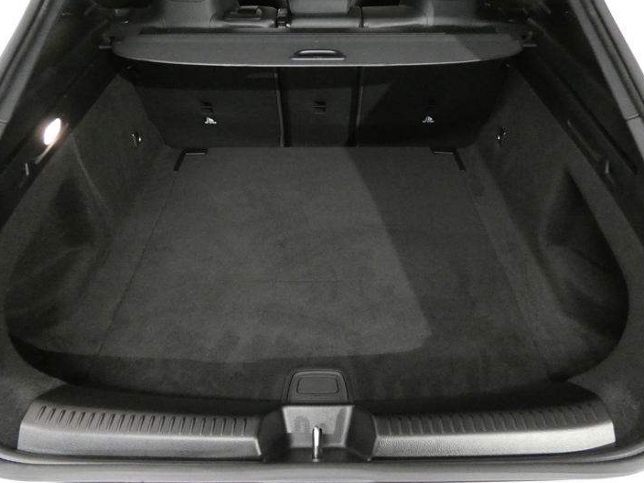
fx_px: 465
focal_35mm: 25
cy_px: 210
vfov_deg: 54.7
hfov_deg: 69.4
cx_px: 319
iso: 1600
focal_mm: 4
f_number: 2.9
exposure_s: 1/25
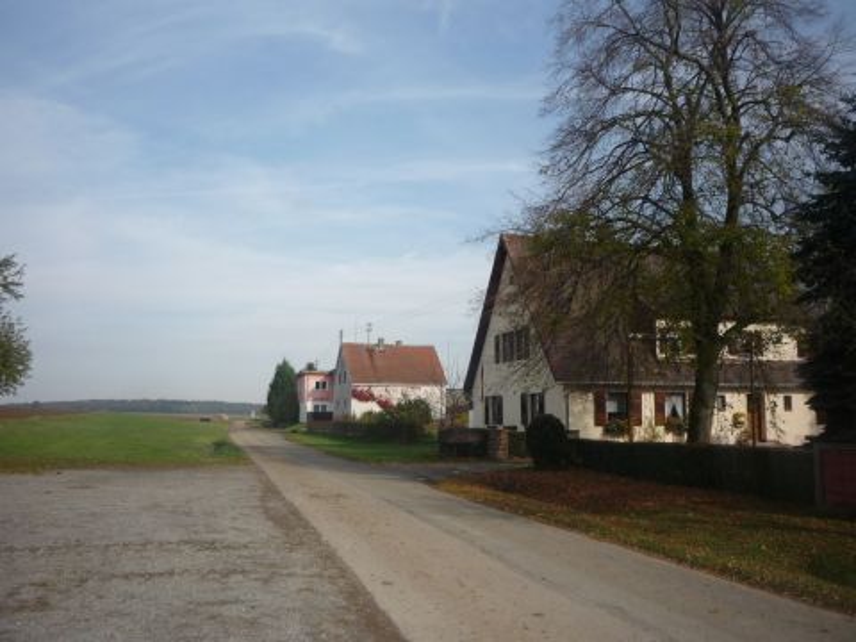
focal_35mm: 32
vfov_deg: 44.2
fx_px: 791
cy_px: 321
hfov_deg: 56.8
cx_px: 428
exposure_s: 1/400
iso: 100
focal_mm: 5.2
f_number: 5.6
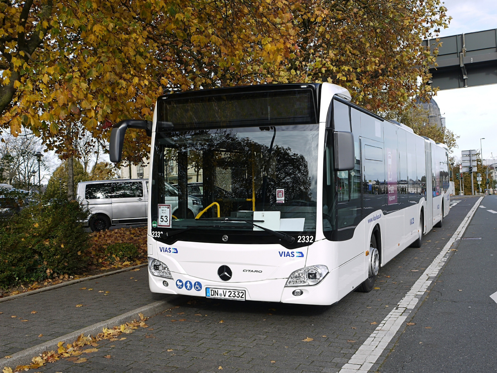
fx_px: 574
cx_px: 248
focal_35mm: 40
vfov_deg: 36.0
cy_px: 186
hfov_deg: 46.8
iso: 100
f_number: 6.3
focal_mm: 20
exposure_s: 1/160
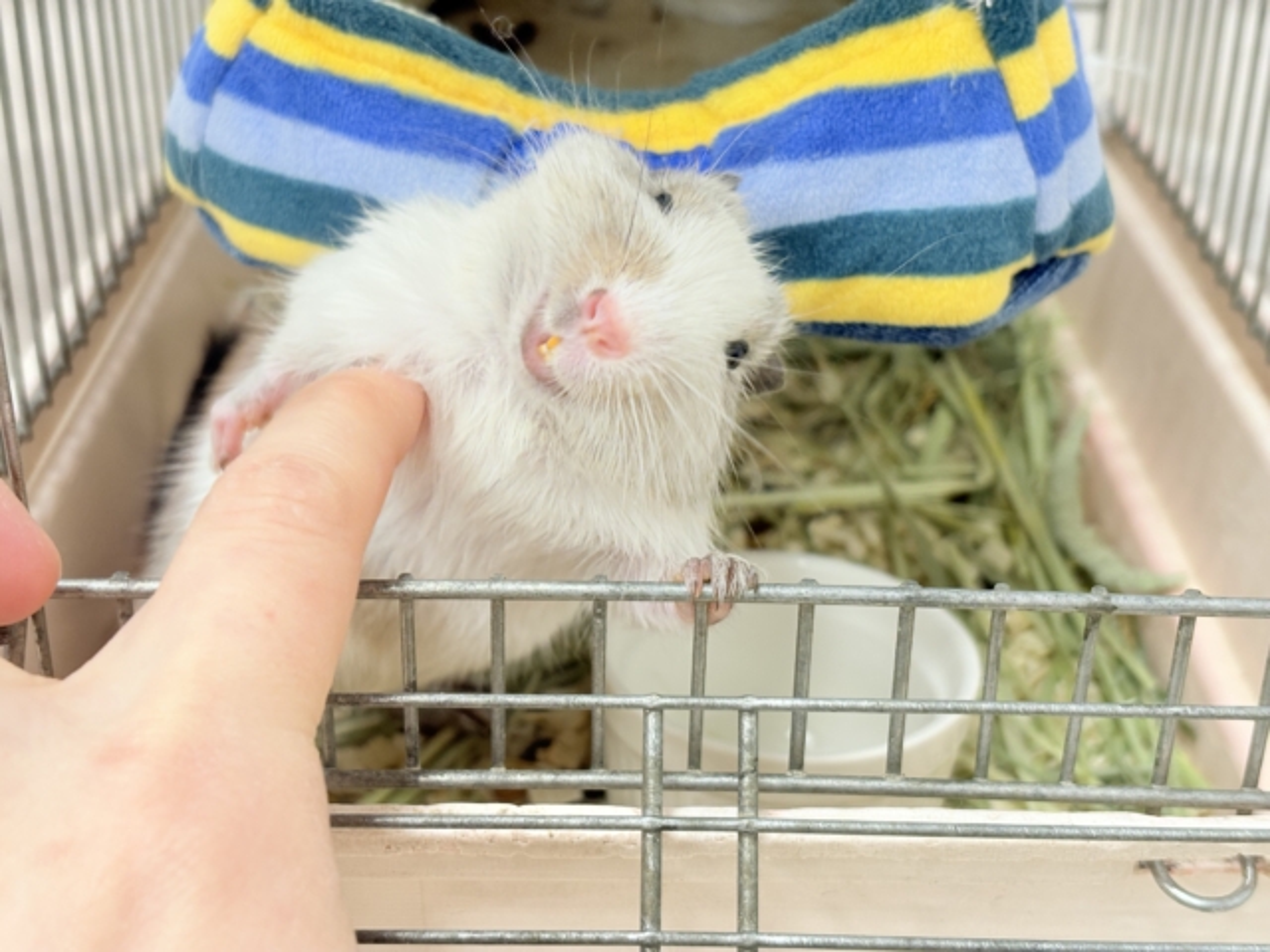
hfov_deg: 36.8
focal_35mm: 52
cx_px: 635
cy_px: 476
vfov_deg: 28.0
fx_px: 1908
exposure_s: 1/50
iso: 100
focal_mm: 5.96
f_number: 1.6
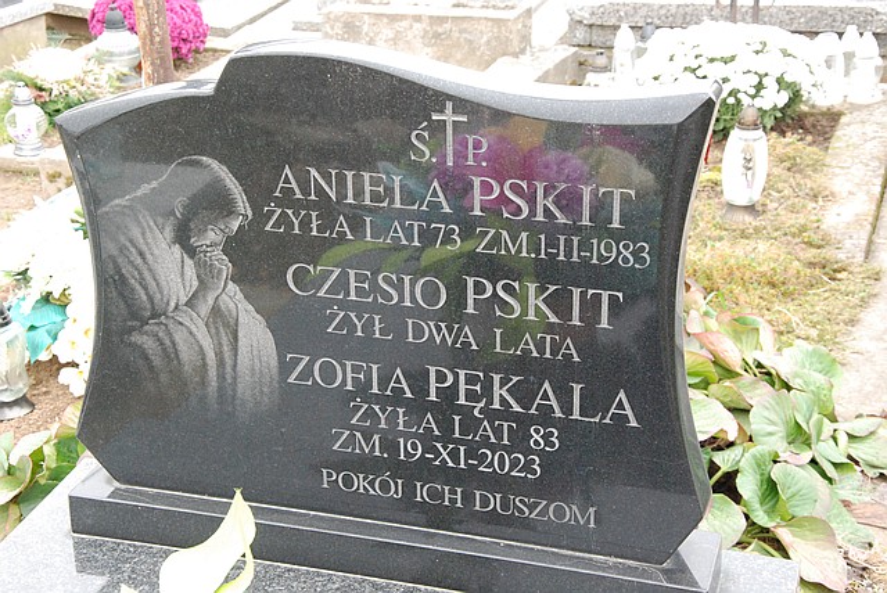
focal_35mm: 68
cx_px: 444
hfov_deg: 29.8
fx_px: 1665
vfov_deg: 20.2
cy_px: 296
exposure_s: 1/100
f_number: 9
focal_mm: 45
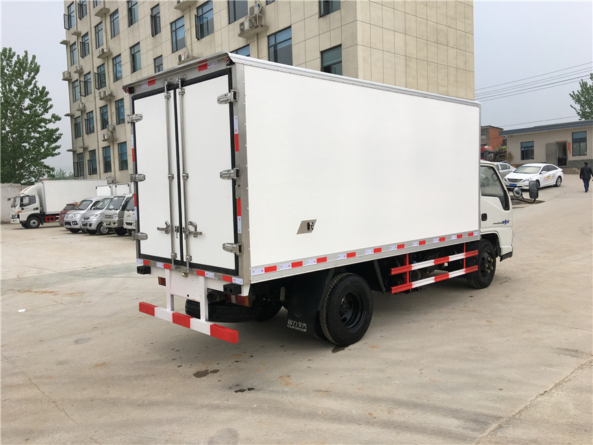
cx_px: 296
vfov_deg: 48.2
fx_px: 497
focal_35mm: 29
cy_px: 222
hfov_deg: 61.7
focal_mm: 4.15
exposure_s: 1/430
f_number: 2.2
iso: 25
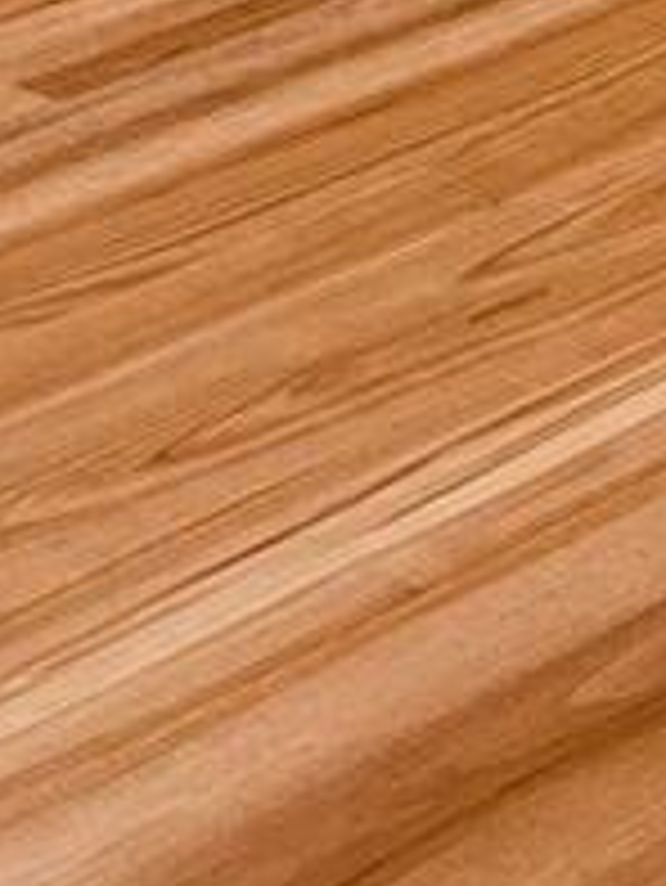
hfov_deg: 7.2
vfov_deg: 9.1
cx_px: 1040
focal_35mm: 203
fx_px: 5202
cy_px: -994
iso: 125
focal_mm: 5.7
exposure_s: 1/120
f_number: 1.5
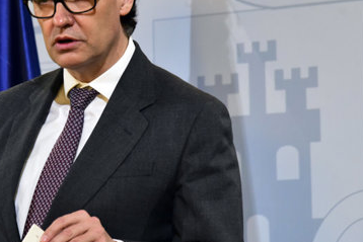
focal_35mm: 212
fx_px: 2138
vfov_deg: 6.5
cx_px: 37
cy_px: 101
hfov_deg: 9.7
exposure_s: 1/320
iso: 4500
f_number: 5.6
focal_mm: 110
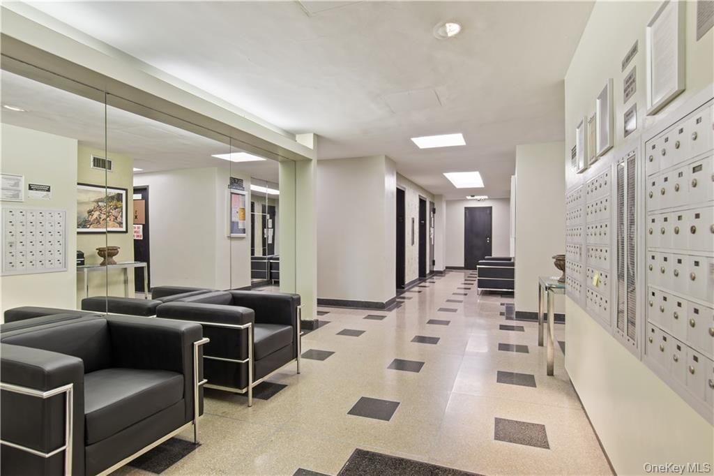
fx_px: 357
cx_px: 357
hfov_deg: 90.0
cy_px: 238
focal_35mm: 18
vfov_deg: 67.3
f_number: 8
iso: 100
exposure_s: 5
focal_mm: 12
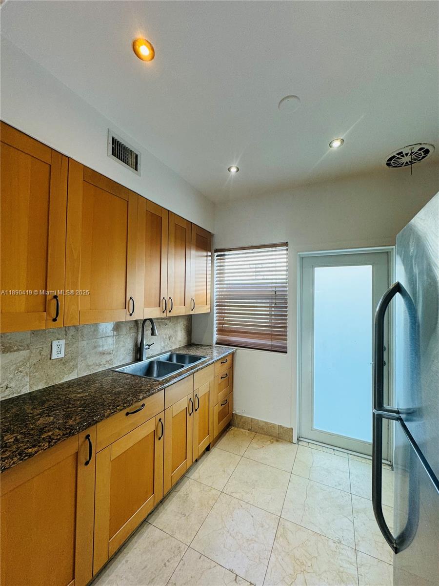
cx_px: 220
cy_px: 293
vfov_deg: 102.1
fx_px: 237
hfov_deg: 85.7
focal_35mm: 14
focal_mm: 2.22
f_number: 2.2
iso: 125
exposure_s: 1/120
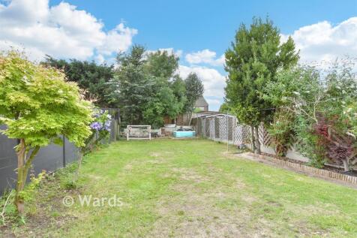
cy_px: 119
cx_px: 178
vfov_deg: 77.3
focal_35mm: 15
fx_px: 149
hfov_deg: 100.4
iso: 160
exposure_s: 1/20
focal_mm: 10
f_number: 8
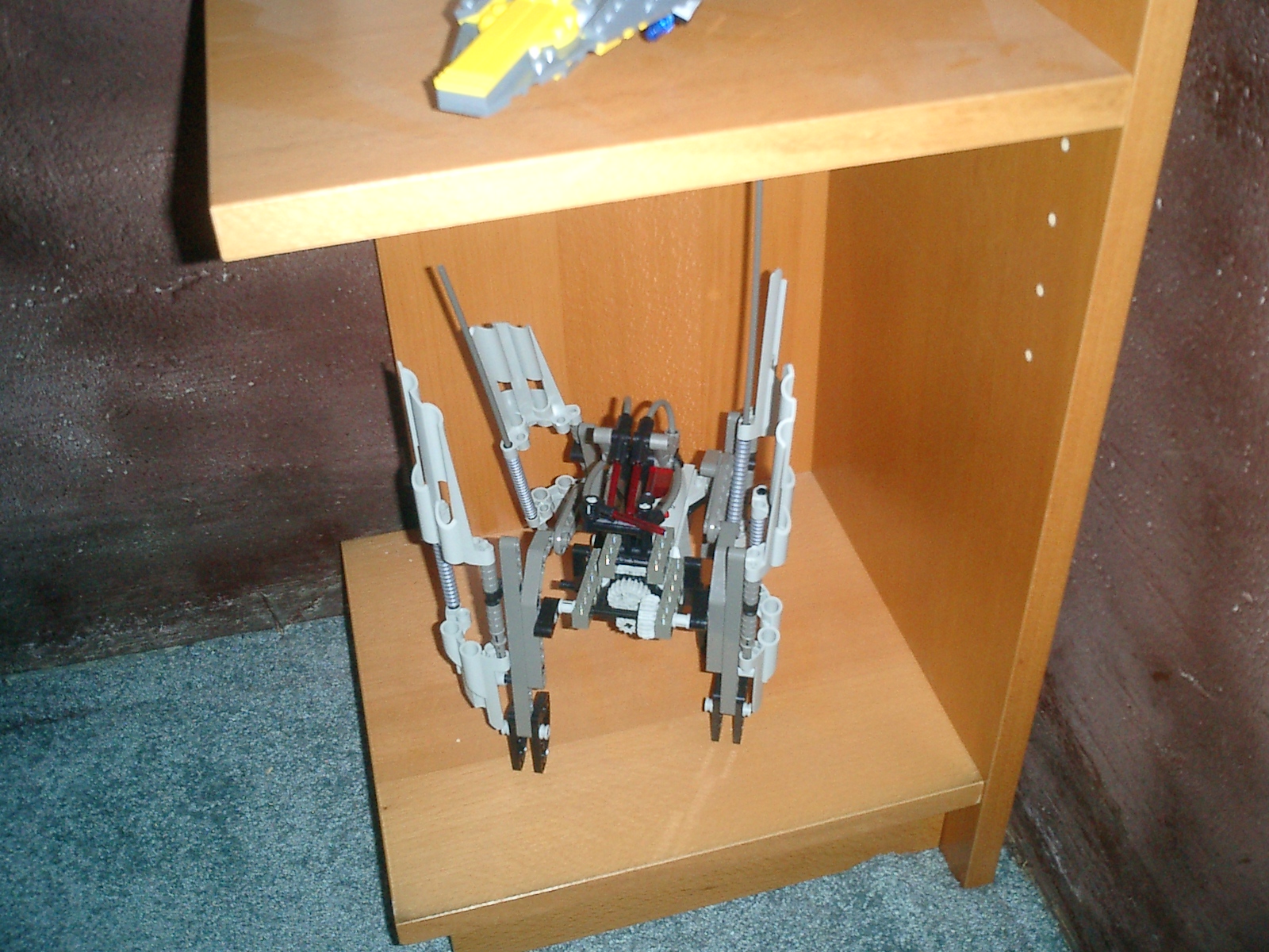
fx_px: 1320
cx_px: 634
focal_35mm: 36
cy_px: 476
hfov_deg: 51.4
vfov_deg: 39.7
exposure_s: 1/30
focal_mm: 7.5
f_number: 3.2
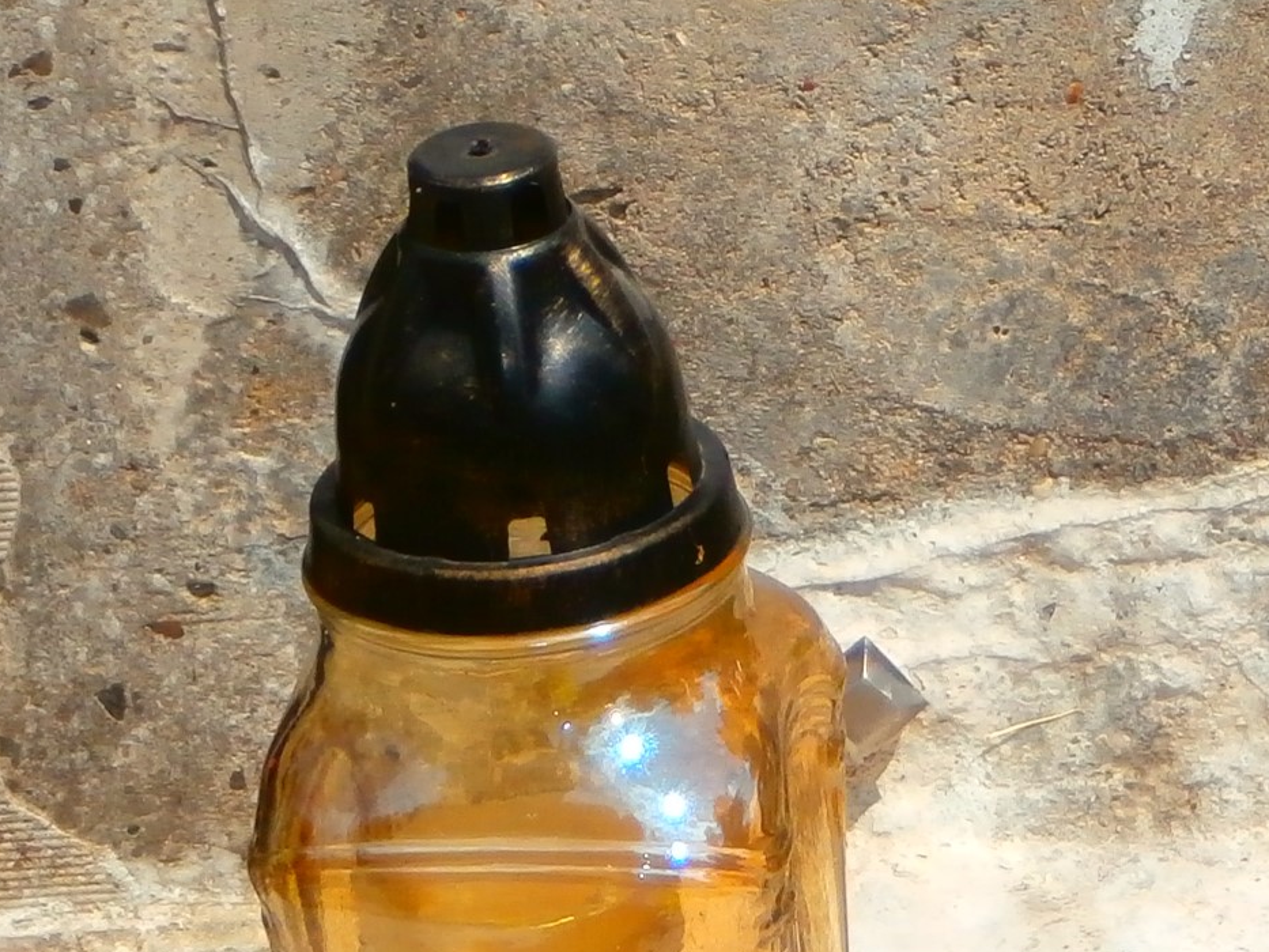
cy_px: -420
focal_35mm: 353
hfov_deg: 5.6
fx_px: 12942
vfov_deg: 4.2
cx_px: 792
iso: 100
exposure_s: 1/640
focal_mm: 19.54
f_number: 5.4
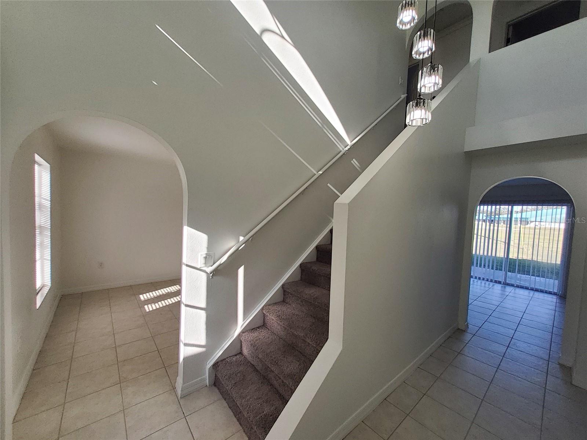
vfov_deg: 89.9
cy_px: 220
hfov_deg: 106.2
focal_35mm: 13
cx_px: 294
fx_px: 220
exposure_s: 1/218
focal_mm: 1.13
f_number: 2.2
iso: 50
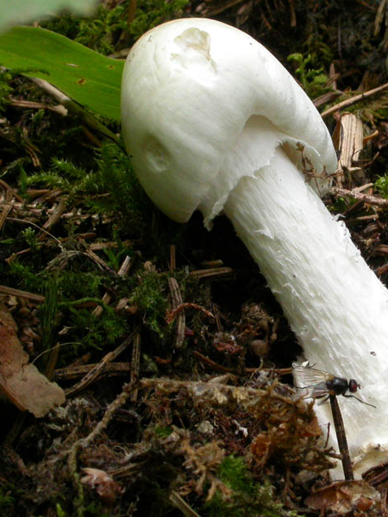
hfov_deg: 12.0
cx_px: 336
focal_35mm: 123
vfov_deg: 16.0
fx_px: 1838
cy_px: 258
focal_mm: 19.1
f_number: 10.8
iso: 200
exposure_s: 1/30
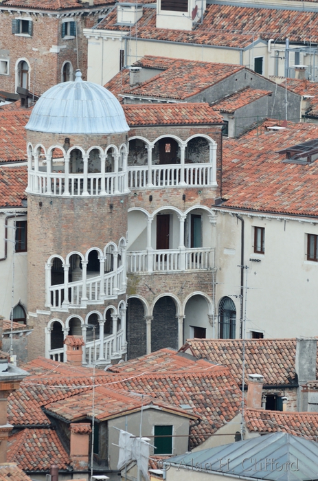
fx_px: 7993
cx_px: 159
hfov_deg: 2.3
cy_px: 240
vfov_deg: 3.4
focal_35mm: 600
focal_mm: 400
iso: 320
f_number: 5.6
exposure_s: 1/640
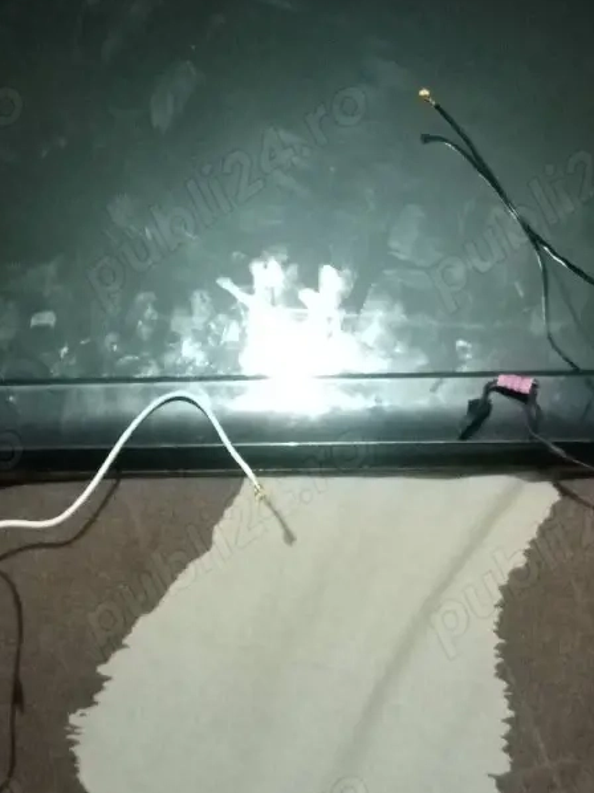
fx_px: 1328
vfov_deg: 32.9
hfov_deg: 25.2
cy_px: 243
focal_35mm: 58
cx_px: 313
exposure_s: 1/20
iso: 1462
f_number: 1.8
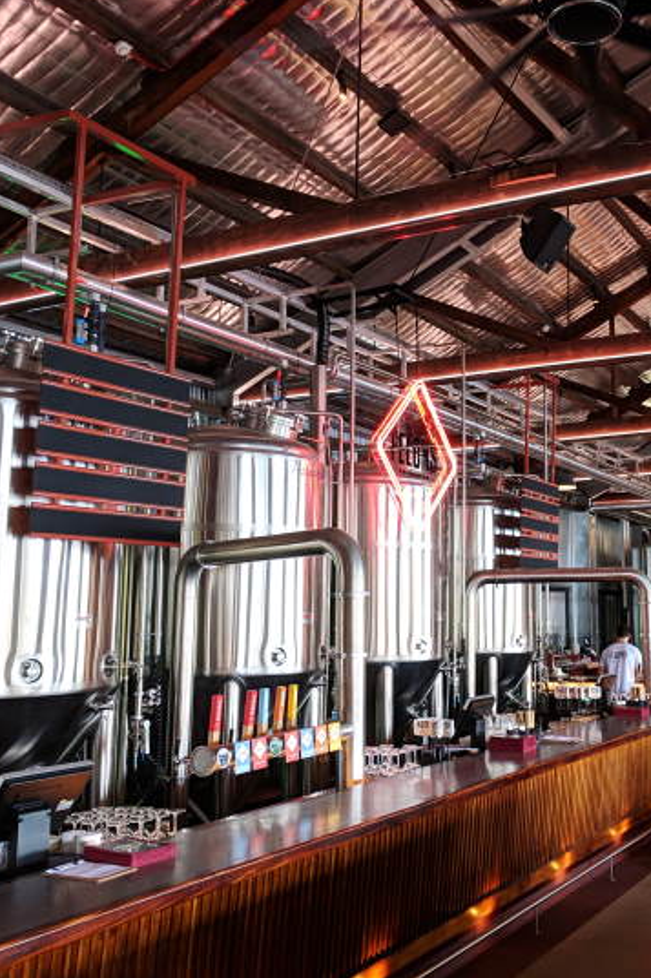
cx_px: 533
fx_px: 1004
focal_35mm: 37
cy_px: 478
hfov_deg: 34.7
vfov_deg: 51.9
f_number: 2
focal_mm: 4.67
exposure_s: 1/60
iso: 234
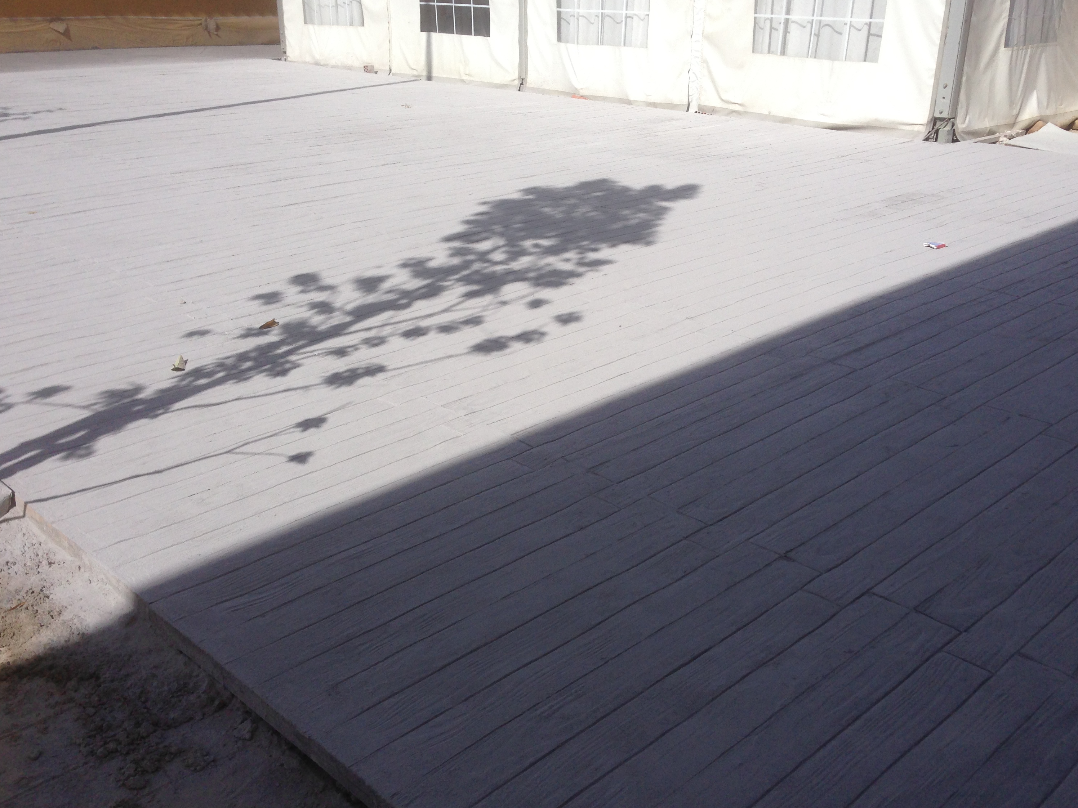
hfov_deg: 51.3
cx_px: 566
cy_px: 381
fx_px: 1121
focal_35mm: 36
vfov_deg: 39.6
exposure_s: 1/3390
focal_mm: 4.13
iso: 50
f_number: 2.4
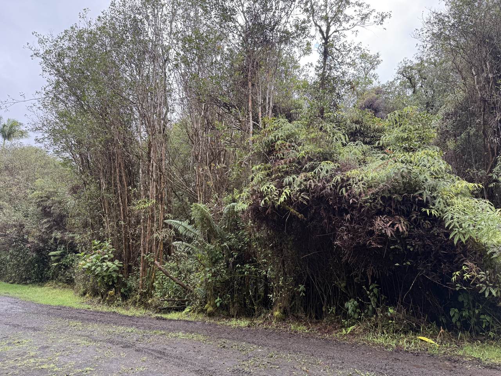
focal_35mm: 24
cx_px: 250
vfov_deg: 56.8
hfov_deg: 71.6
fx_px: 347
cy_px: 188
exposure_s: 1/348
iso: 100
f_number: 1.78
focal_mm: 6.76
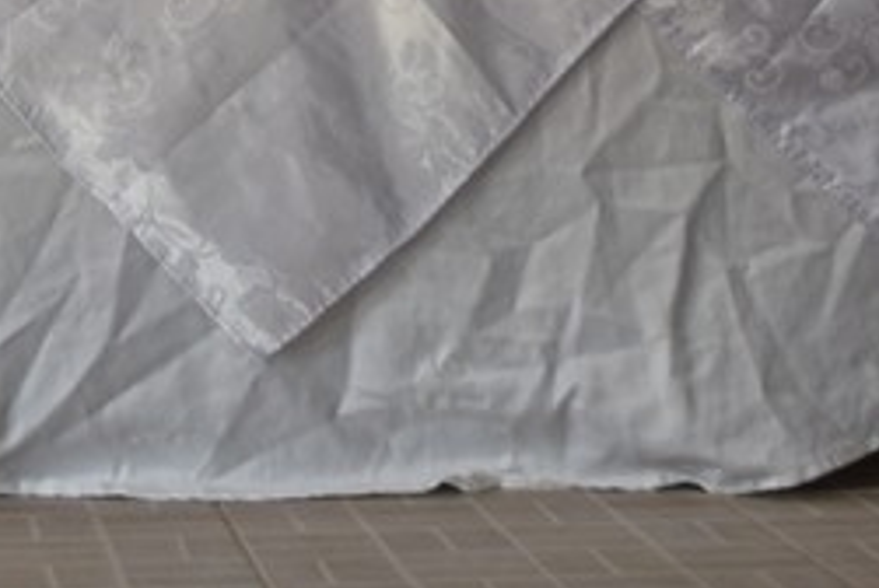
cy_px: -444
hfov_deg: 14.1
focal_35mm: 145
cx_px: 140
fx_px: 3539
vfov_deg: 9.1
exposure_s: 1/60
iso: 400
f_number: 4
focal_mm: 27
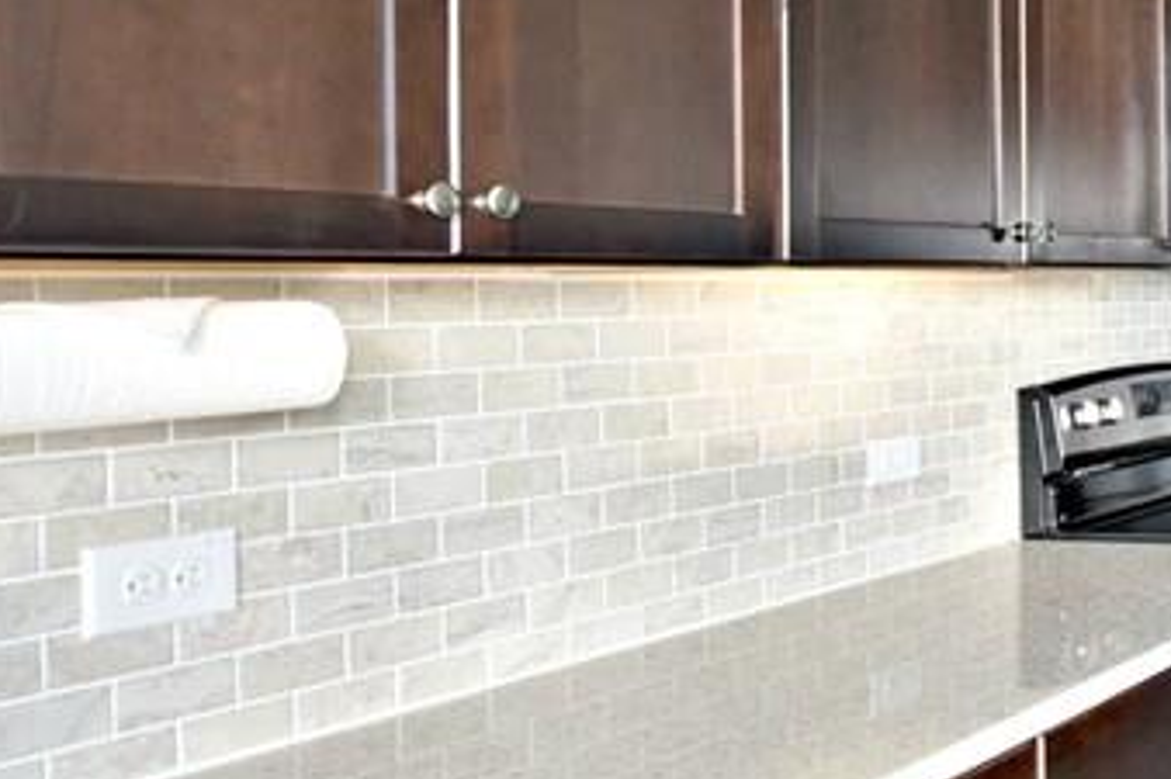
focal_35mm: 45
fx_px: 1463
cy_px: 280
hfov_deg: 30.5
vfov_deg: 29.7
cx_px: 1637
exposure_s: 1/60
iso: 450
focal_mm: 14
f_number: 4
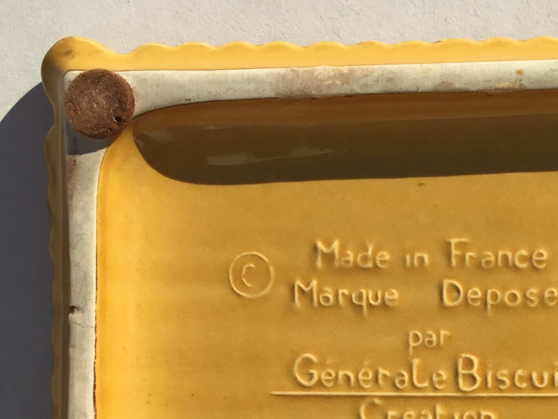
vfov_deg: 20.3
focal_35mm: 71
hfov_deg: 27.1
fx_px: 1145
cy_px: 370
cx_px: 414
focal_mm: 3.3
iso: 25
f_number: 2.4
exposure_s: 1/1631
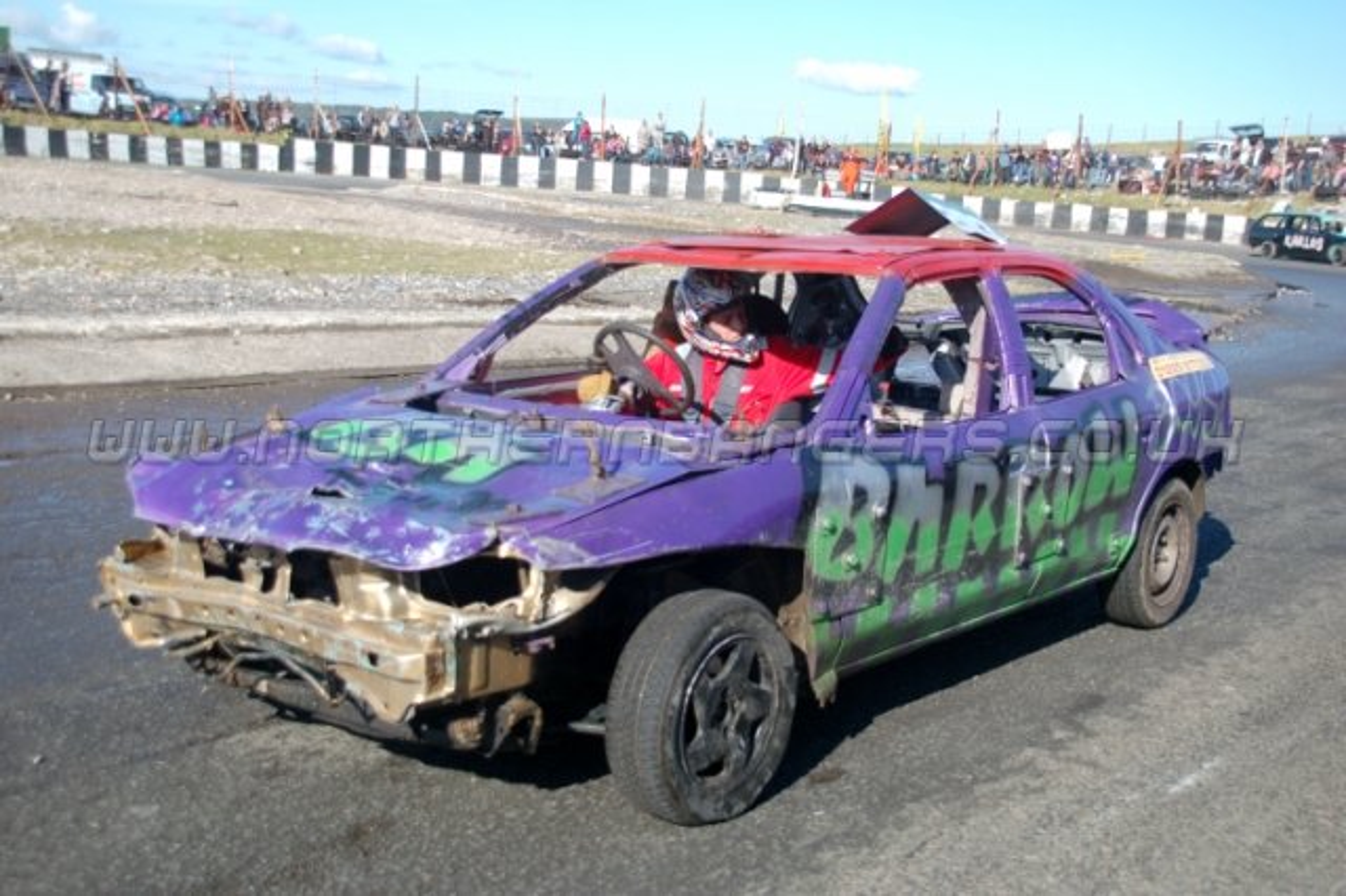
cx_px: 673
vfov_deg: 28.9
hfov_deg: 42.3
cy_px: 448
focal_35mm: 46
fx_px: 1738
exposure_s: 1/640
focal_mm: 31
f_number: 4.5
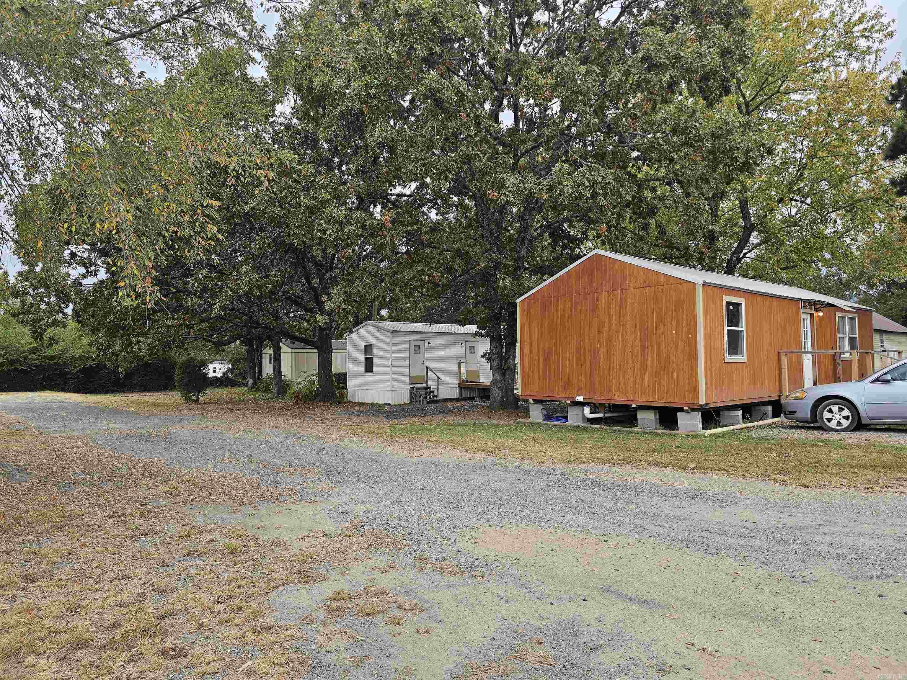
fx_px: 603
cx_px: 454
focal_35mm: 23
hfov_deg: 73.9
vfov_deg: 58.9
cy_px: 340
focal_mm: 6.3
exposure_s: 1/180
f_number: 1.7
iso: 25
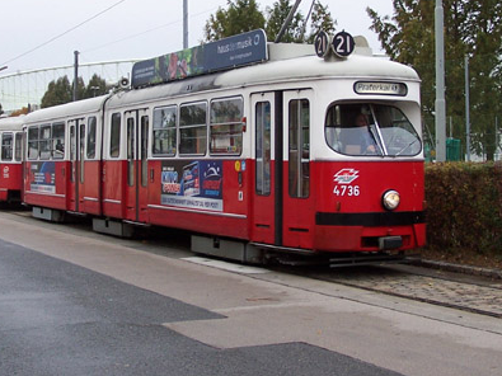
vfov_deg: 20.1
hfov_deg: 26.7
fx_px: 1058
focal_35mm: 73
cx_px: 212
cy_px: 135
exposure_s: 1/250
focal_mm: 8
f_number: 3.2
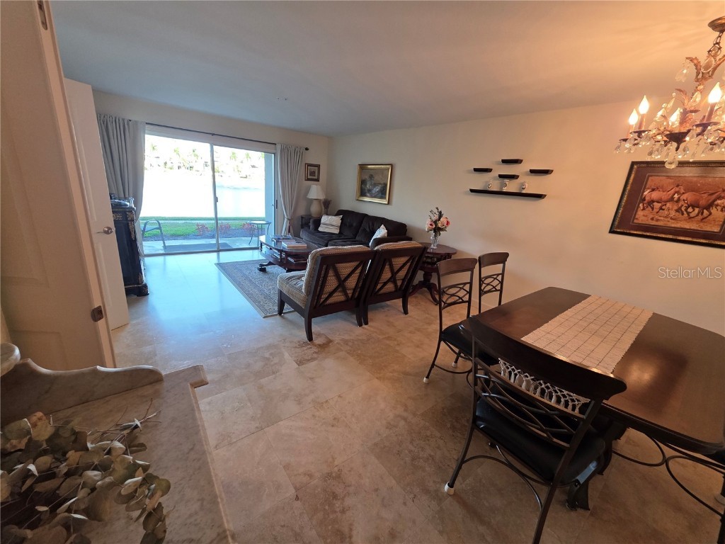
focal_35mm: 13
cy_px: 272
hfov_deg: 106.2
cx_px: 362
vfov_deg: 89.9
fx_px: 272
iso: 250
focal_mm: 2.2
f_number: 1.9
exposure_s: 1/120
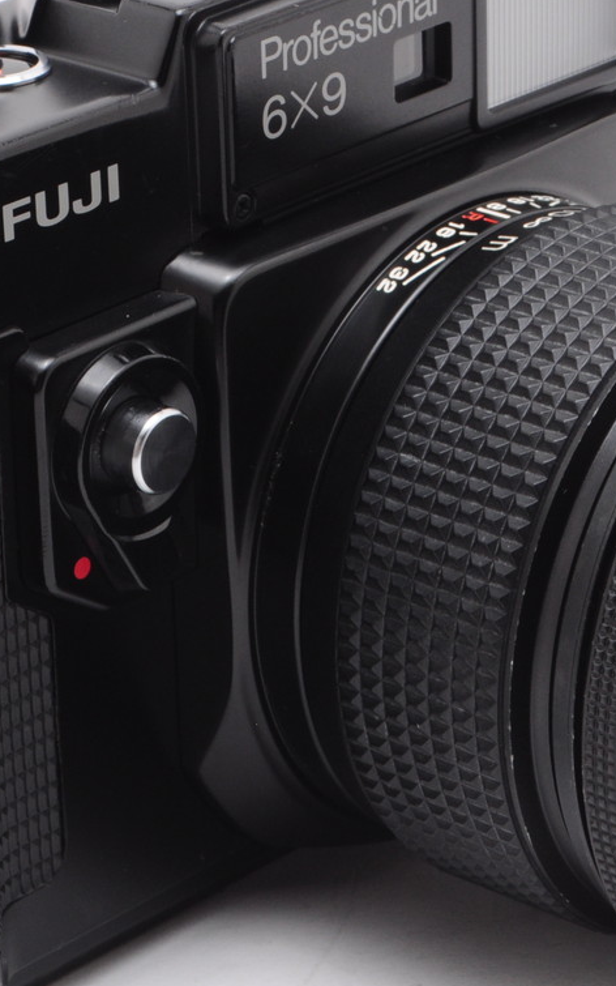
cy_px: 425
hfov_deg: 7.4
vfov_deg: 11.8
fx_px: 4782
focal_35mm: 178
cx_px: 362
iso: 400
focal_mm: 55
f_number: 18
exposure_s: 1/100
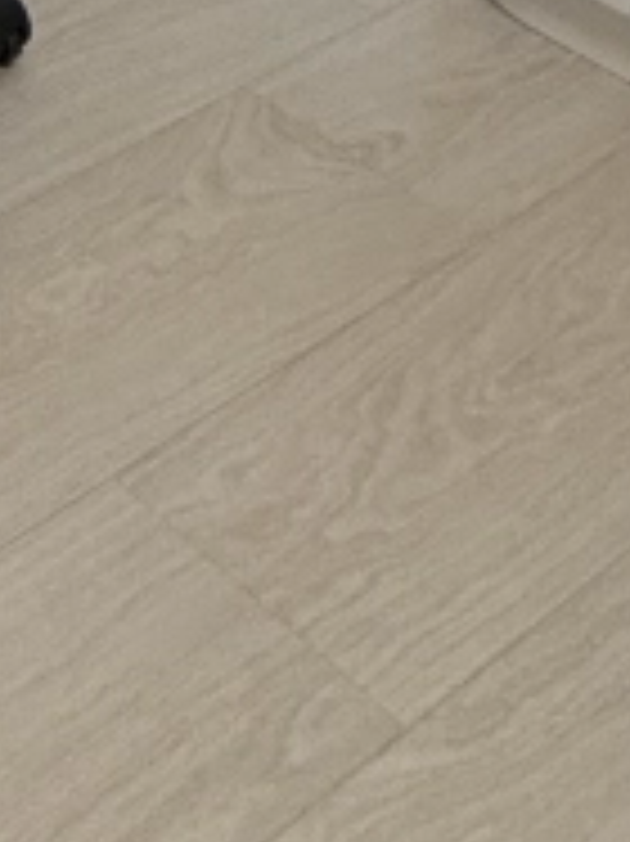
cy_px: -1027
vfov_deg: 16.0
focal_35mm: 81
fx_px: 1968
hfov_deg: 12.2
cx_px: -1084
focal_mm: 2.22
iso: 160
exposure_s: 1/100
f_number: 2.2
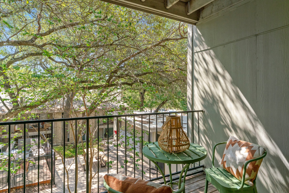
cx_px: 144
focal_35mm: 20
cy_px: 96
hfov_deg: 84.0
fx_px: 161
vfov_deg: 61.9
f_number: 8
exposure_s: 1/400
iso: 2000
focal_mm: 20
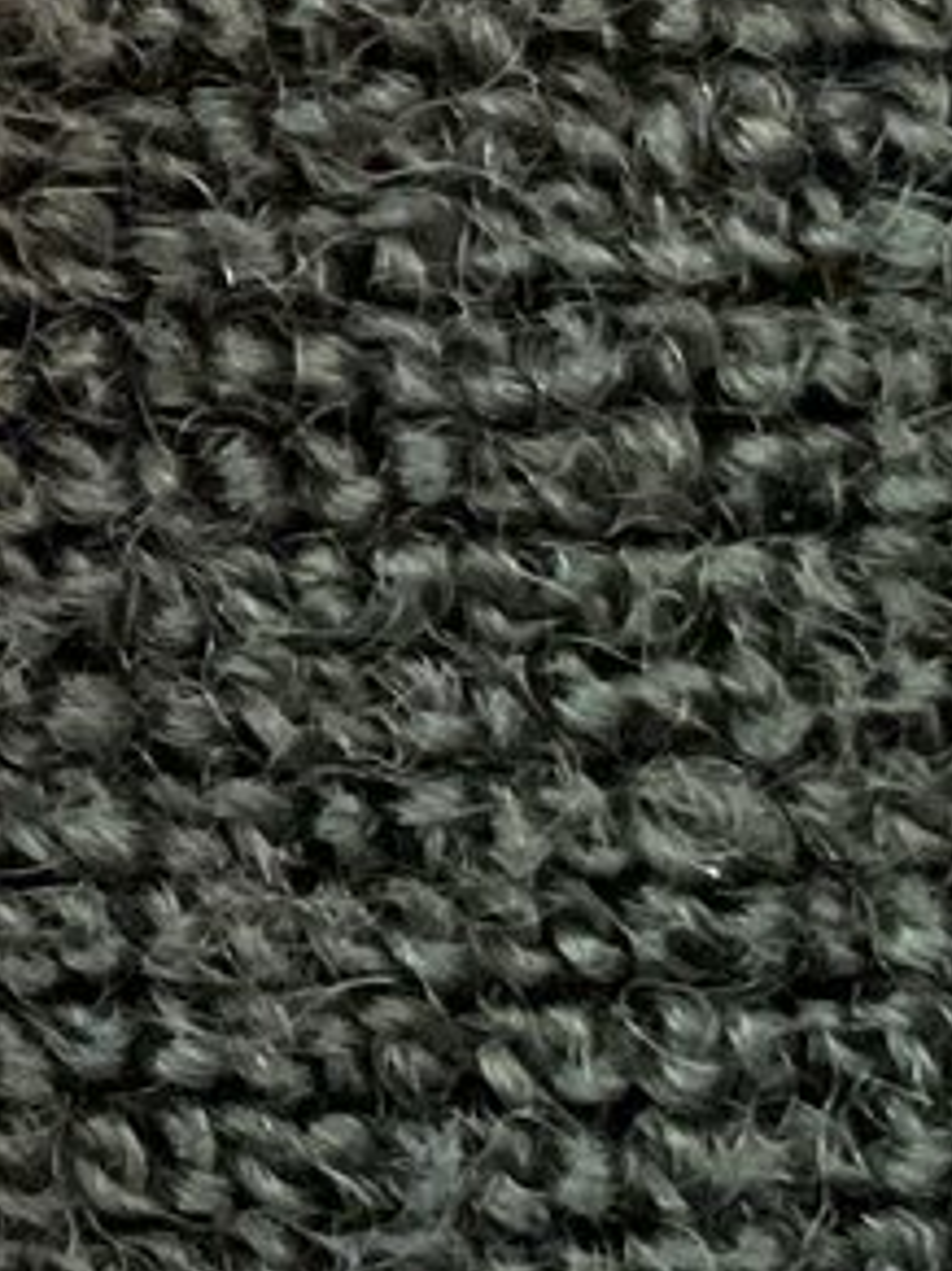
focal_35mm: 151
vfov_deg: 12.7
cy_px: -369
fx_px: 5541
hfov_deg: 8.4
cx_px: -1806
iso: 400
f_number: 1.8
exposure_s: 1/30
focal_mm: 3
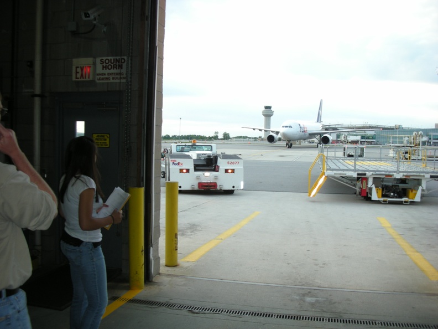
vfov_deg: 40.7
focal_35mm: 35
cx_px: 219
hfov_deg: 52.6
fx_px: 443
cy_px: 164
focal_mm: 5.8
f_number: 2.8
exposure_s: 1/60
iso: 54
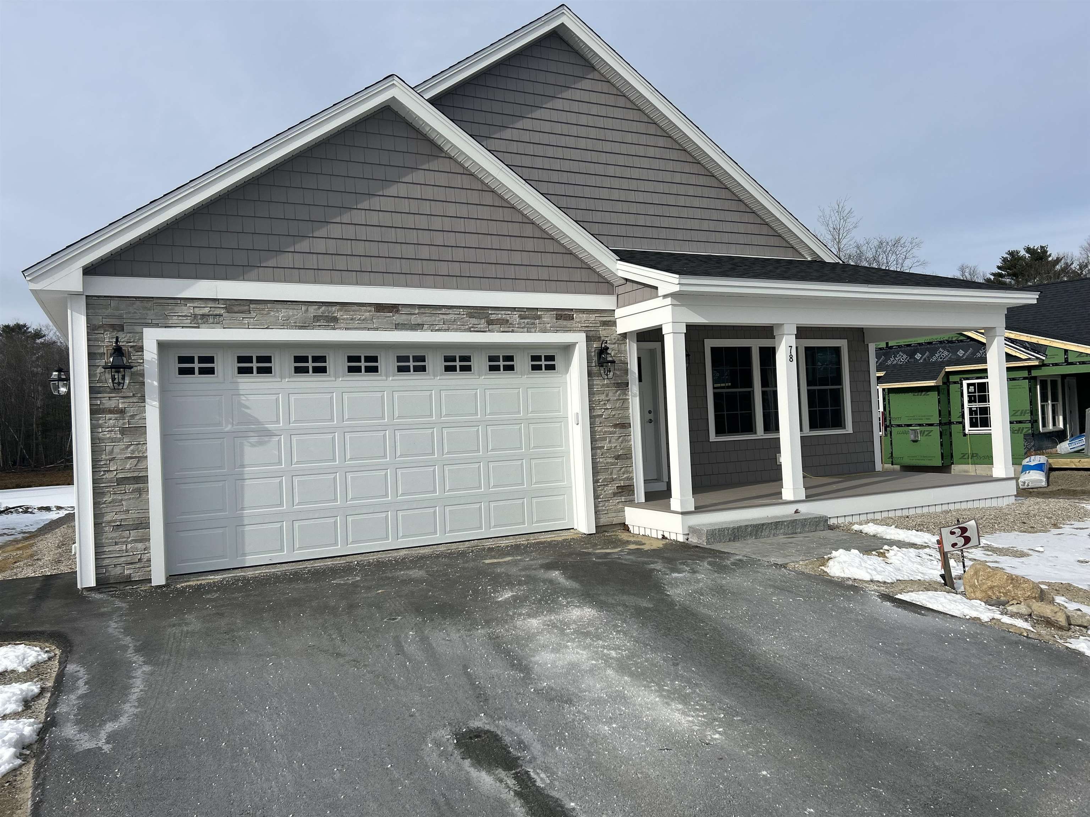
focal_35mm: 26
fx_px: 819
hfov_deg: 67.3
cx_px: 545
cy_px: 408
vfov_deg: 53.1
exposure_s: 1/5882
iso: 50
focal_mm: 5.7
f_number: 1.5
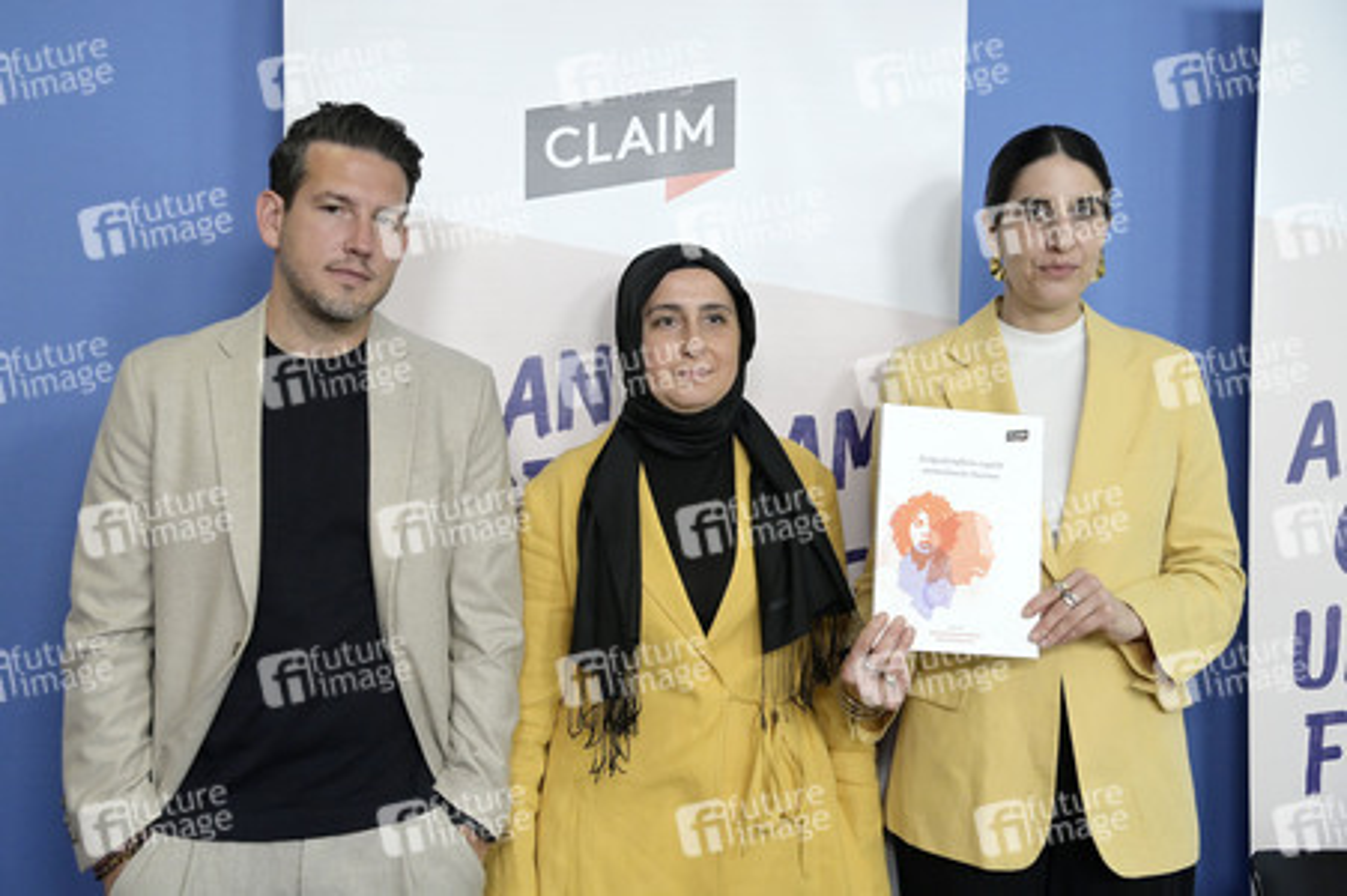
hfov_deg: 50.7
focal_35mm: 38
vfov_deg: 35.0
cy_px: 448
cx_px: 674
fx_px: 1421
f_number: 4
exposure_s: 1/2000
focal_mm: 38
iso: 4000
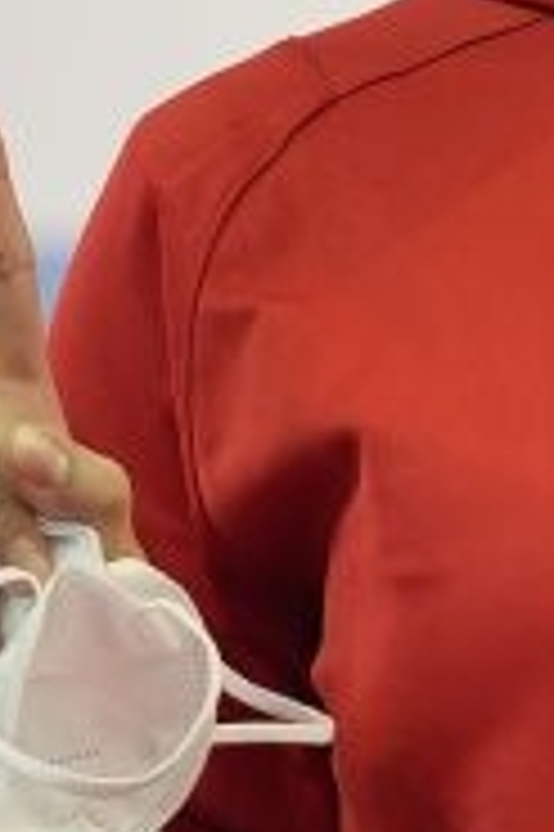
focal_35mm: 1300
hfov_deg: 1.1
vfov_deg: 1.6
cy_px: 720
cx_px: 829
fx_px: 30062
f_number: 2.8
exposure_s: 1/250
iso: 640
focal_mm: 200
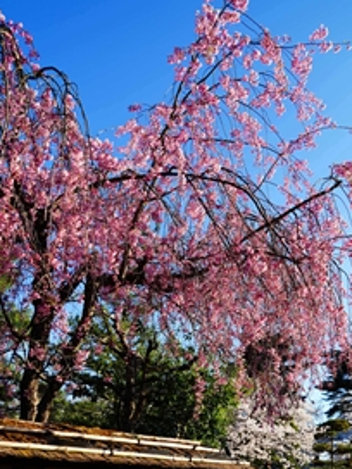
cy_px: 333
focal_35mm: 34
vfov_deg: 52.3
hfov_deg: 41.5
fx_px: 461
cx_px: 222
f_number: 8
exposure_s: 1/160
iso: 100
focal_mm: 24
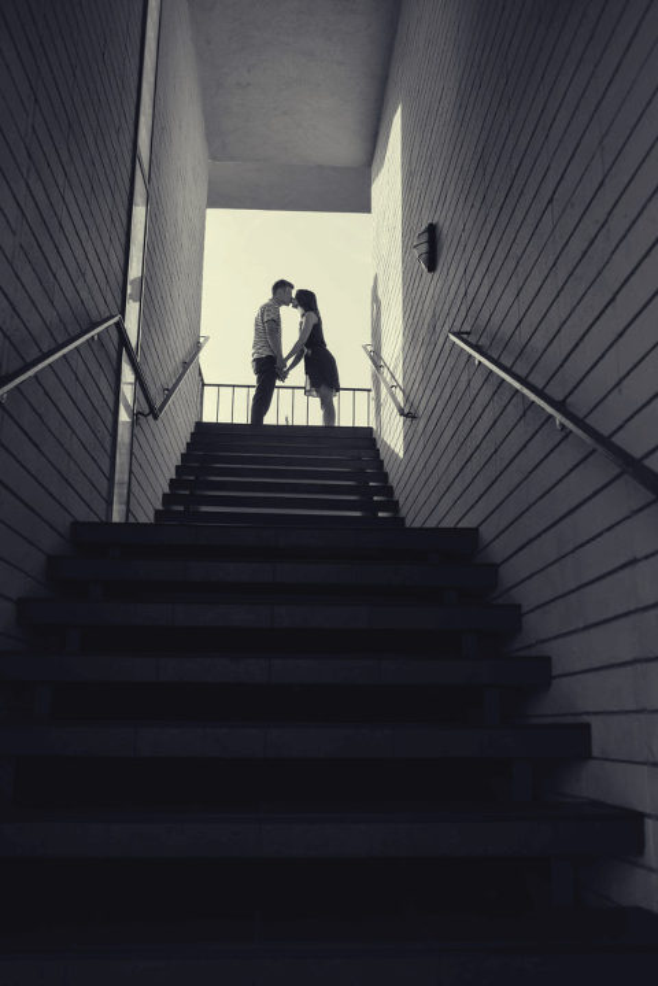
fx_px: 959
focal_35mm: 35
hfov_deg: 37.9
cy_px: 493
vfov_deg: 54.4
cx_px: 329
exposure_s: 1/320
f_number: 4
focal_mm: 35
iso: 200
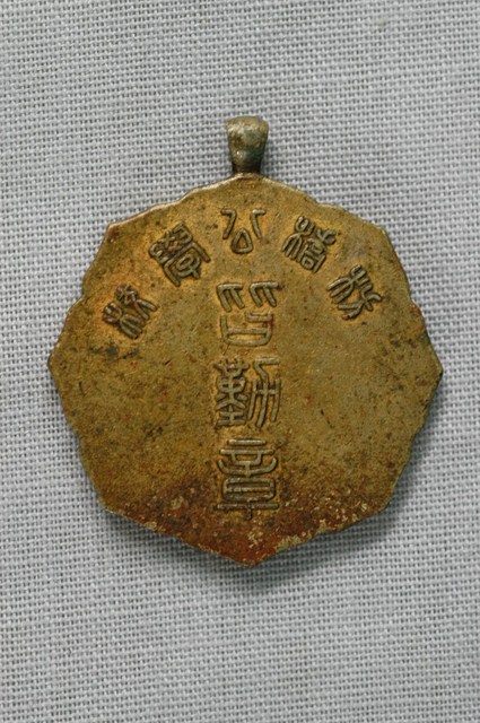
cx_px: 240
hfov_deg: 15.1
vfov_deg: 22.6
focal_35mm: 90
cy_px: 362
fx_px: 1805
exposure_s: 1/10
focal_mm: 60
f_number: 11
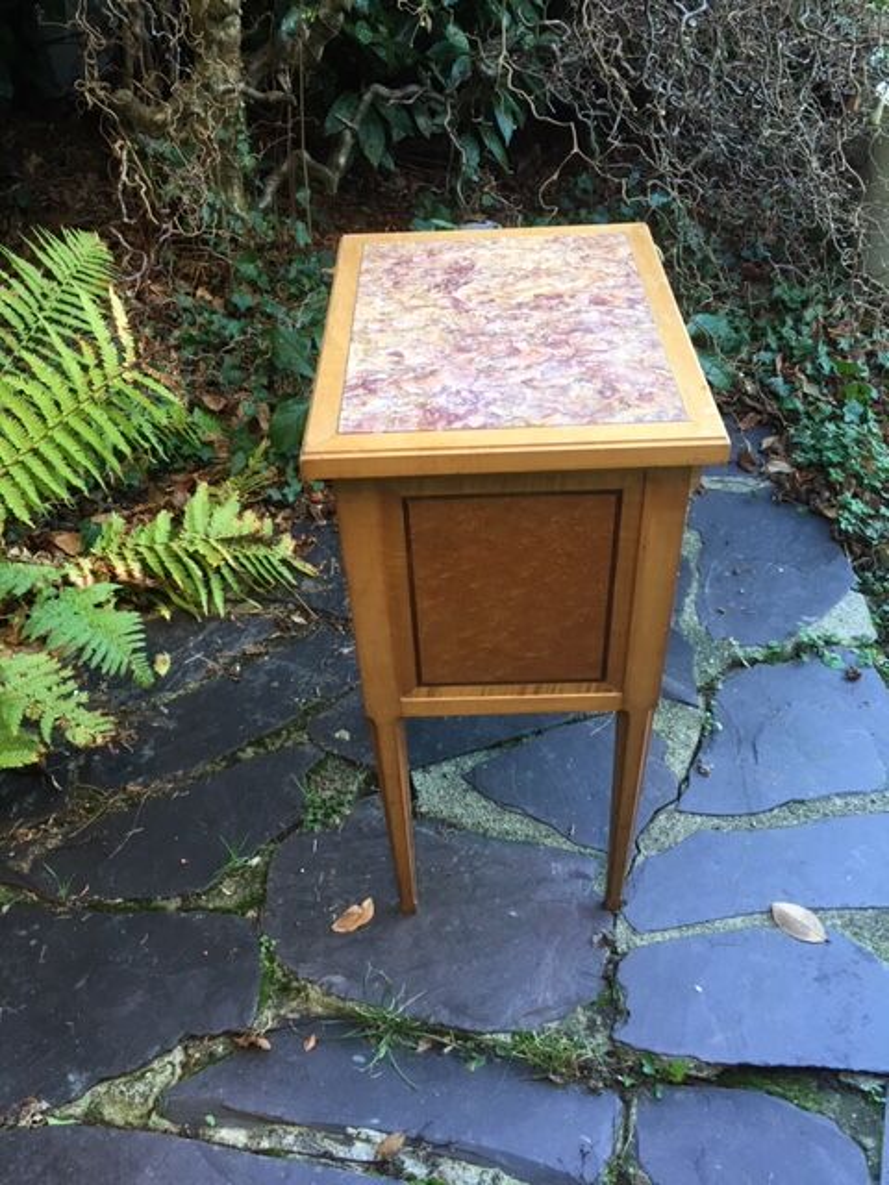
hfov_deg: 48.2
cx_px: 444
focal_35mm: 29
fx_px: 993
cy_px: 592
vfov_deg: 61.7
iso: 50
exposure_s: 1/33
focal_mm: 4.15
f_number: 2.2
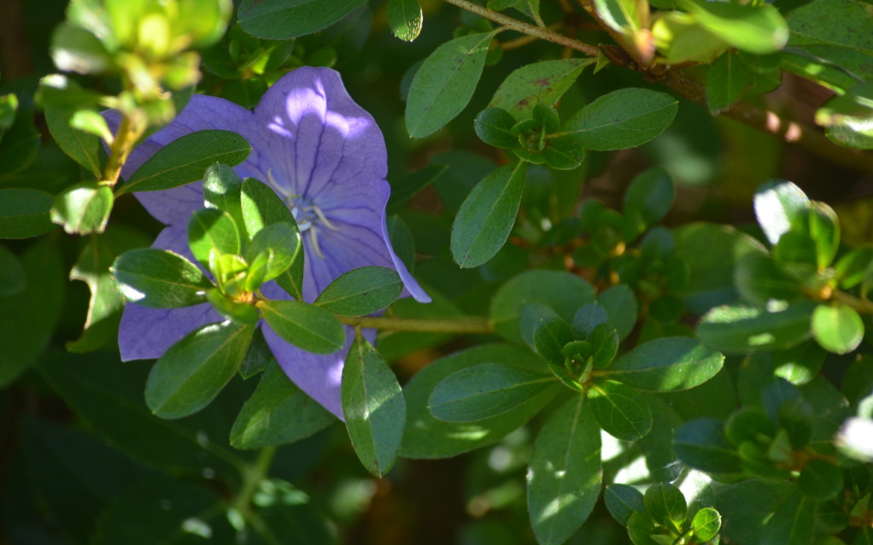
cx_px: 436
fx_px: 8729
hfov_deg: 5.7
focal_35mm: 367
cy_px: 271
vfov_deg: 3.6
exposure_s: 1/250
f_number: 5.3
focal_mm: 240
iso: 400
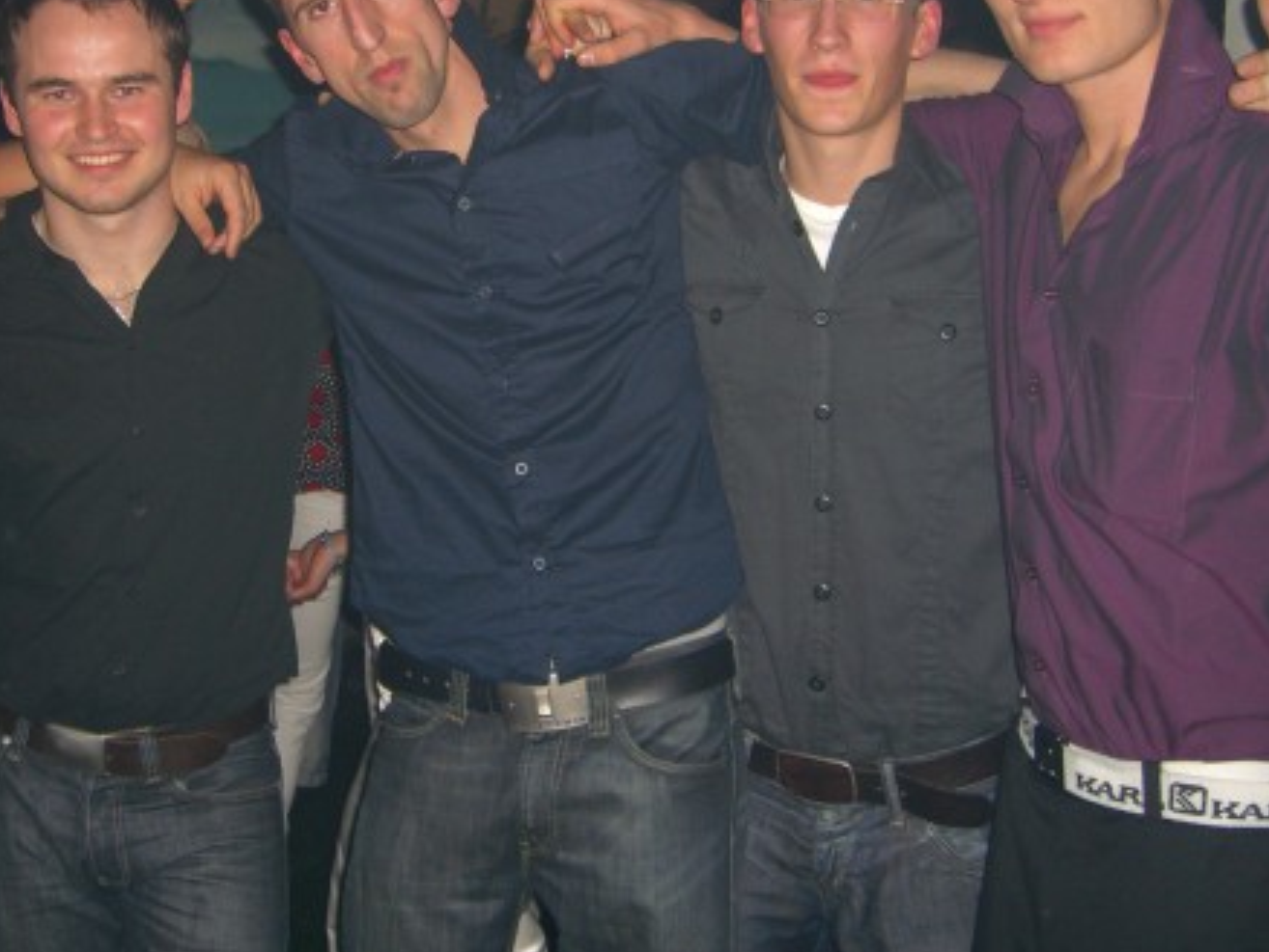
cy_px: 307
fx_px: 1907
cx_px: 481
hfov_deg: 36.6
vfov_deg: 27.9
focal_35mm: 52
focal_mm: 7.9
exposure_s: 1/60
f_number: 2.8
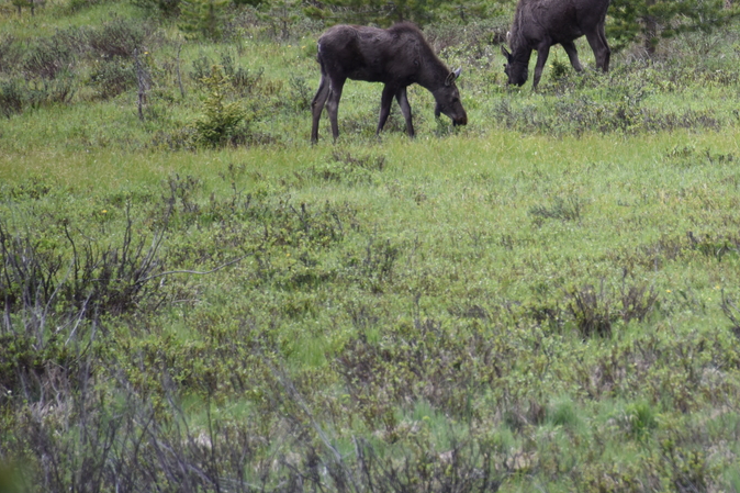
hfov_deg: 3.6
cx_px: 664
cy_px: 29
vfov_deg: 2.4
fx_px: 11713
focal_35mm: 570
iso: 400
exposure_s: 1/640
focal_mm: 300
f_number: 5.6
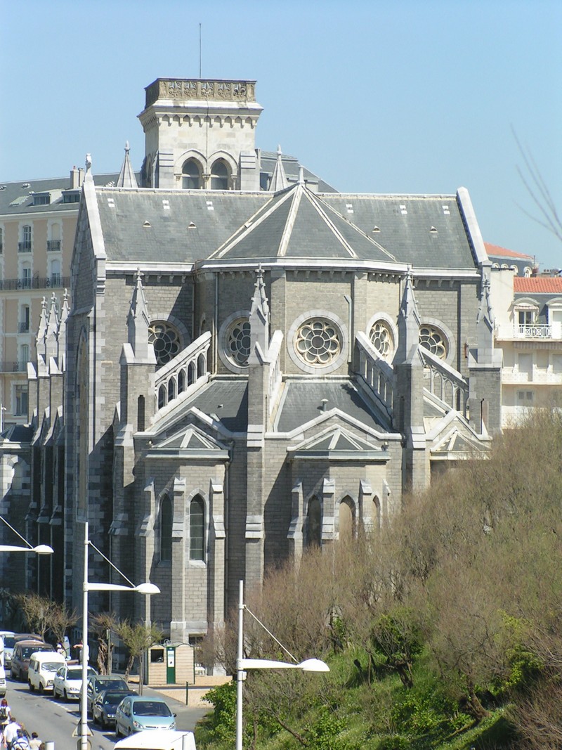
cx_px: 281
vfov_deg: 13.2
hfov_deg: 9.9
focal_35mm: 150
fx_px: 3248
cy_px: 375
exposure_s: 1/400
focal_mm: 22.9
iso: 50
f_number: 5.6
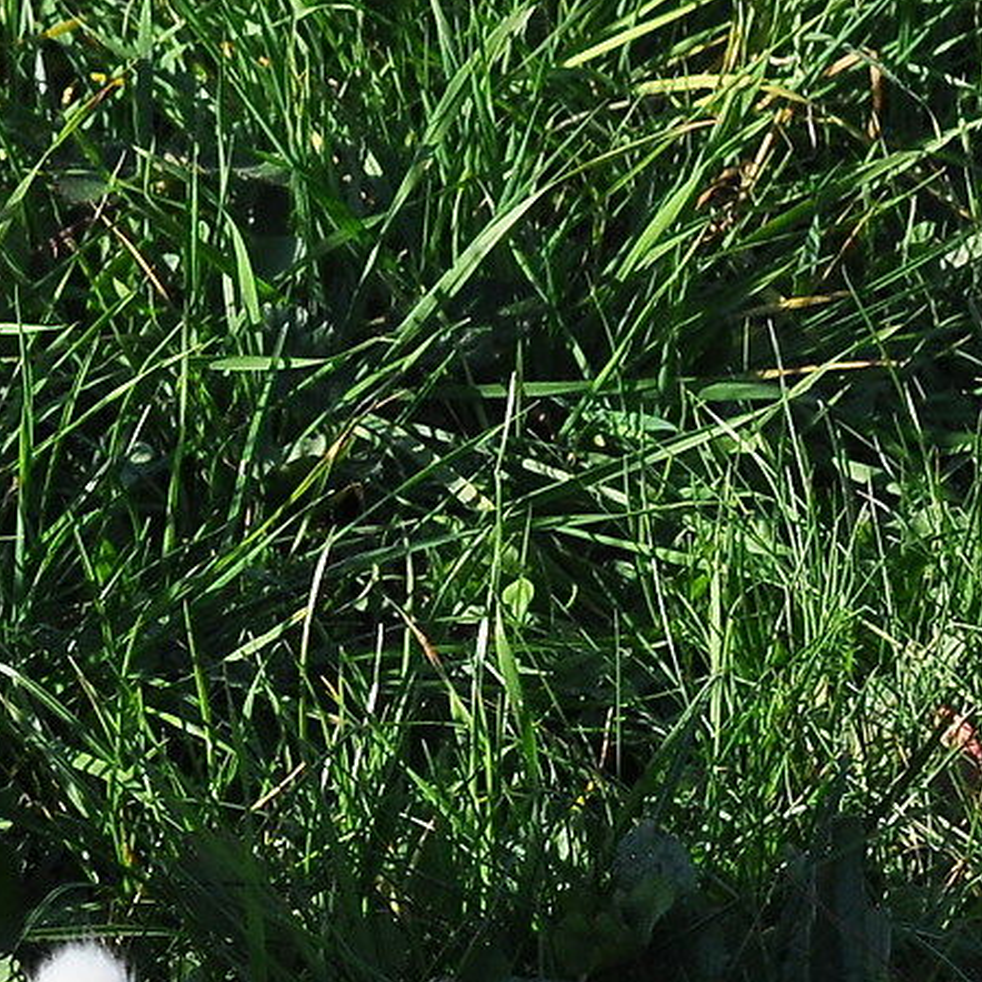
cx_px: -1131
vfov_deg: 6.4
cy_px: 558
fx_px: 8730
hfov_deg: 6.2
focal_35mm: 272
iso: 320
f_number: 9
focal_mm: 40
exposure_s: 1/500
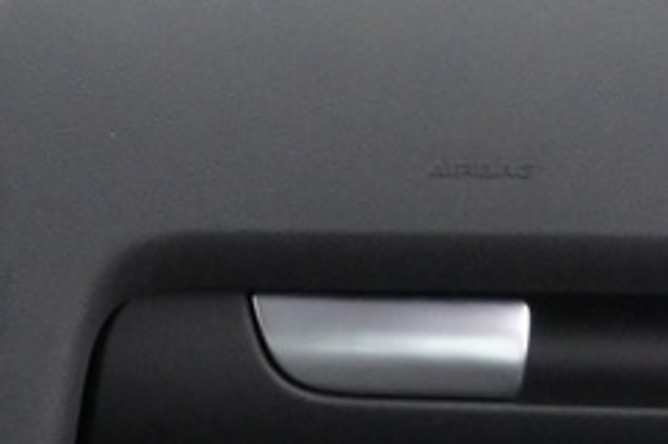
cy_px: 943
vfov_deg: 6.6
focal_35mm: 201
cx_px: -370
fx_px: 3727
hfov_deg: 9.9
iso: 2500
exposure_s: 1/40
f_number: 3.8
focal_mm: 20
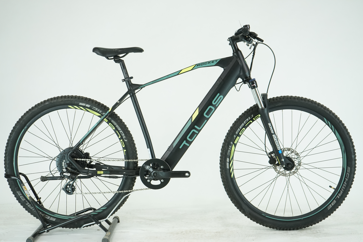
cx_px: 182
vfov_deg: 24.6
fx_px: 555
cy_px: 121
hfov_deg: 36.2
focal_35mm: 55
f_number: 5.6
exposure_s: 1/200
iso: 1600
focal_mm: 55
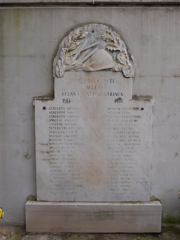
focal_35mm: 32
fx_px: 222
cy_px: 120
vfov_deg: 56.8
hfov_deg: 44.2
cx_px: 90
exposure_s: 1/250
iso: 250
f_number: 2.8
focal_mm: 5.7
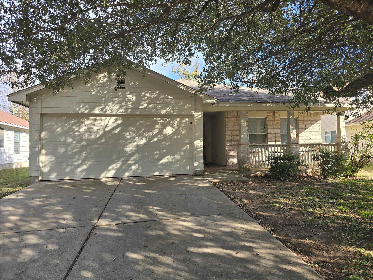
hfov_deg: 73.9
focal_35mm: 23
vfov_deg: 58.9
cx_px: 186
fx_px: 248
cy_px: 140
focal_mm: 6.3
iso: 12
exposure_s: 1/268
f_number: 1.7
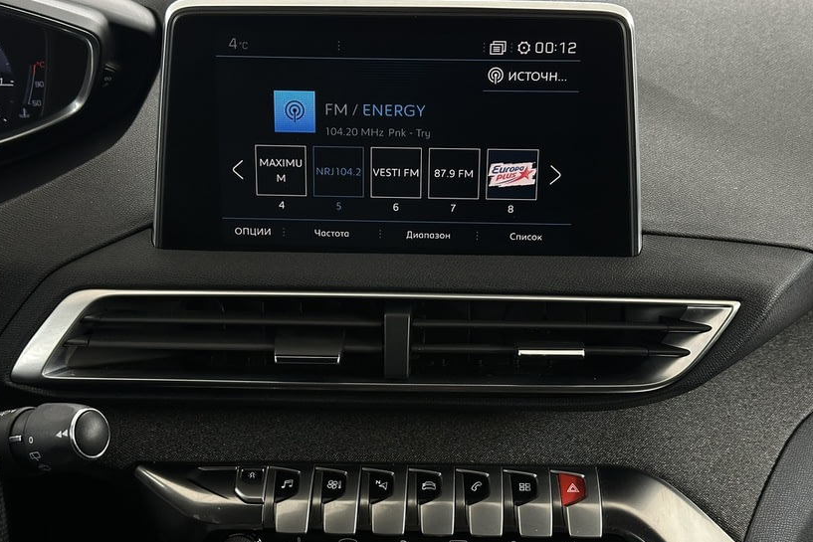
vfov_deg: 24.6
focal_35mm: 55
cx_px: 388
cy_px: 312
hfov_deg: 36.2
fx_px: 1242
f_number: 1.78
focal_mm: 6.86
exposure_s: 1/33
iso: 400
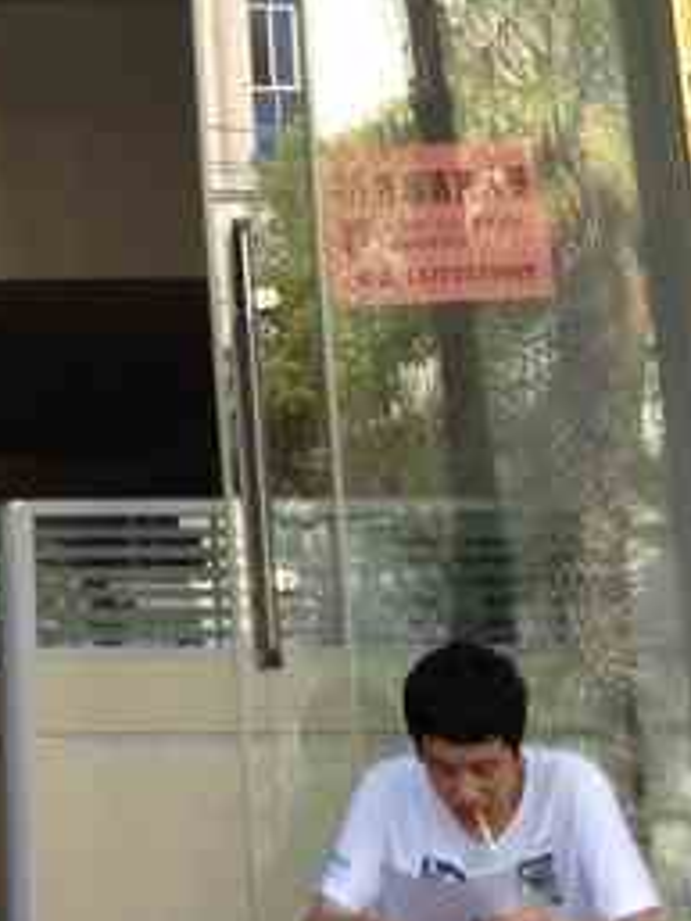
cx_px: -115
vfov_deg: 14.8
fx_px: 3377
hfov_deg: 11.5
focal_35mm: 127
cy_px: -288
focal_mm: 4.28
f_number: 2.4
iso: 64
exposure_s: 1/152
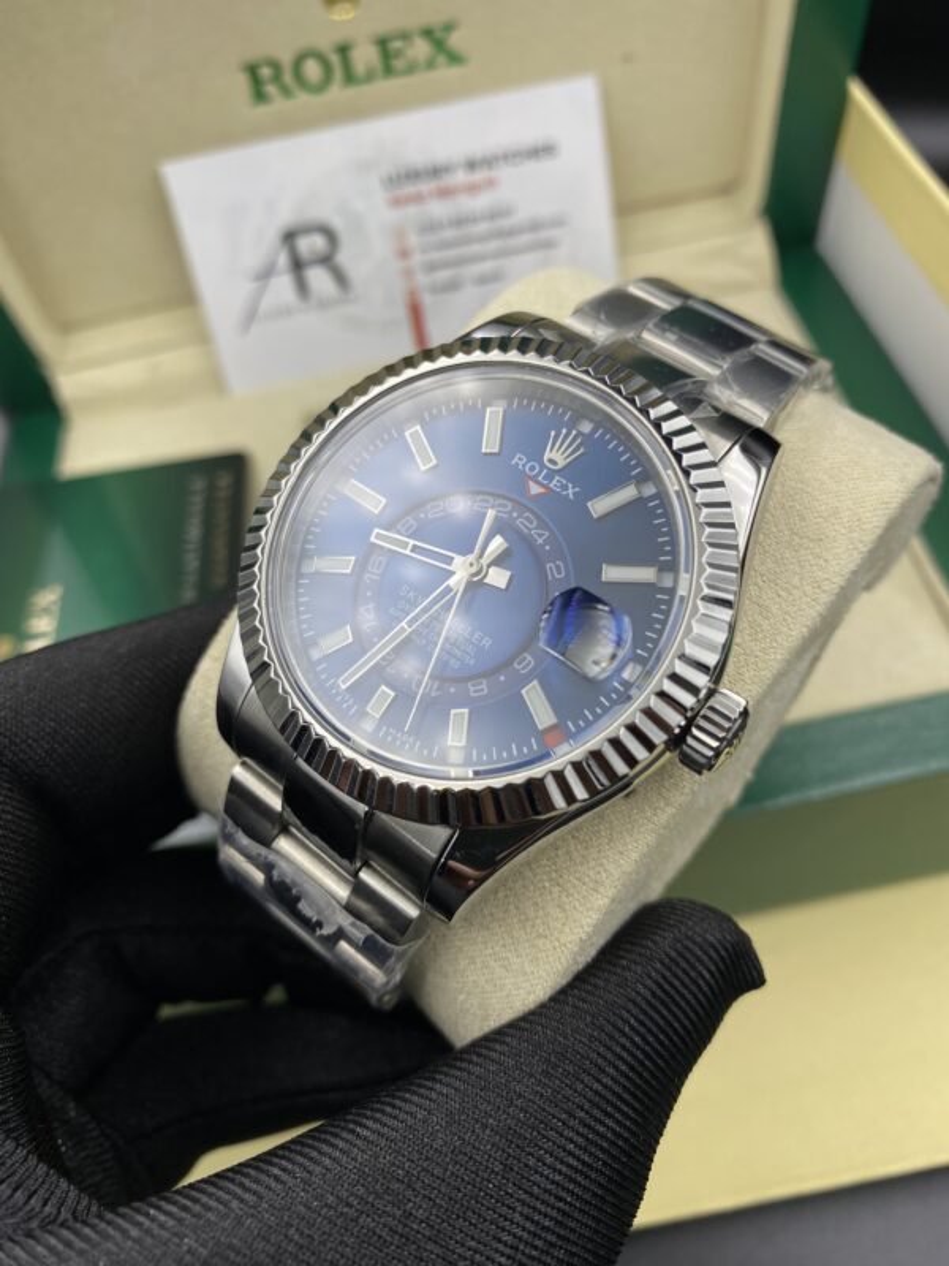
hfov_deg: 54.9
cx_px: 474
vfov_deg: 69.4
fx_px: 914
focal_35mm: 25
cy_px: 633
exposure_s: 1/389
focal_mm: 4.25
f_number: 1.8
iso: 32
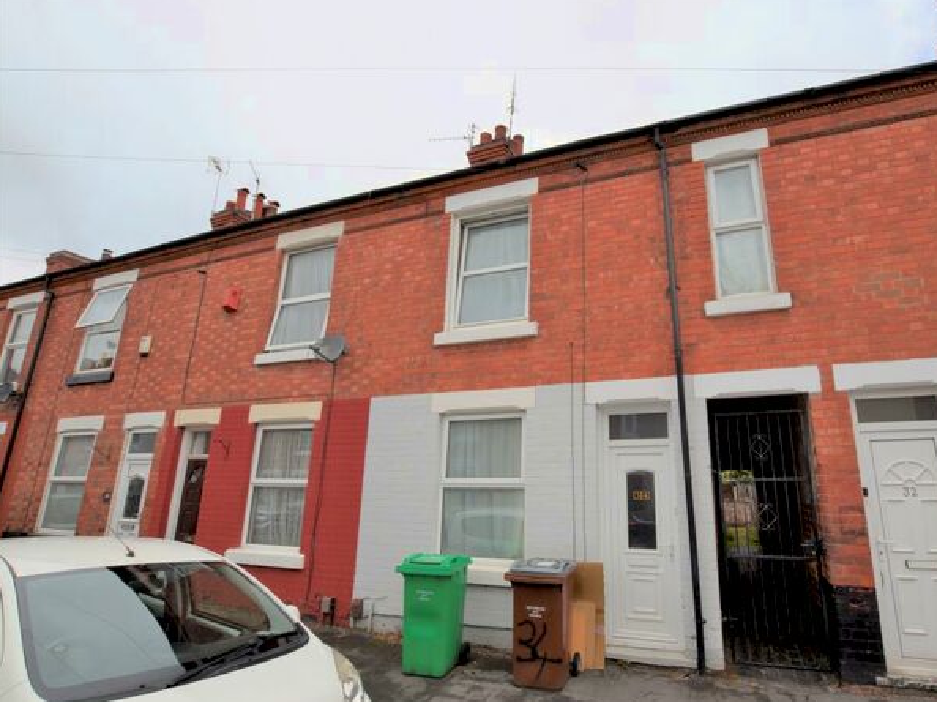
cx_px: 549
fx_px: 460
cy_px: 359
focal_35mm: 17
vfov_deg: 74.7
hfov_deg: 90.2
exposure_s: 1/200
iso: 100
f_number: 10
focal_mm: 10
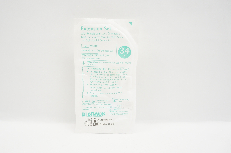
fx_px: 199
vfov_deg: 42.2
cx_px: 104
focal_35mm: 31
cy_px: 81
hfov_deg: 60.2
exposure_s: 1/40
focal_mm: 18
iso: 200
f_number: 5.6
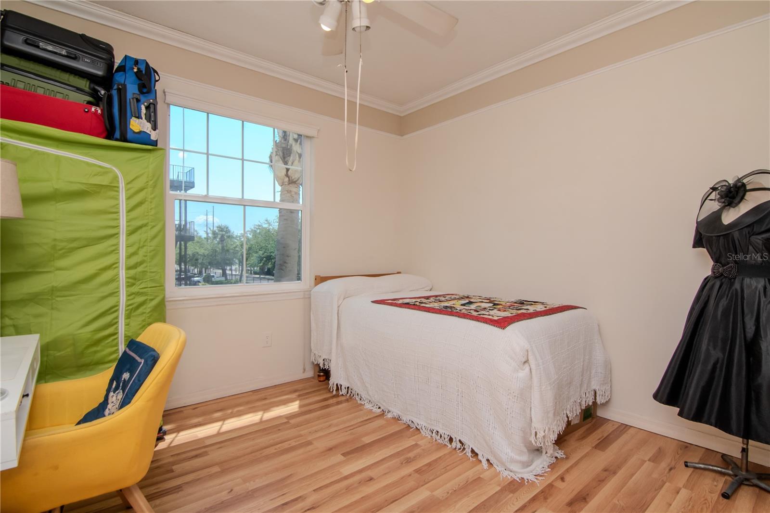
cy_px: 256
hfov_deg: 95.0
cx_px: 385
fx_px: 353
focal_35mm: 16
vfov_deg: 72.0
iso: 800
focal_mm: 11
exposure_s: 1/200
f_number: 11
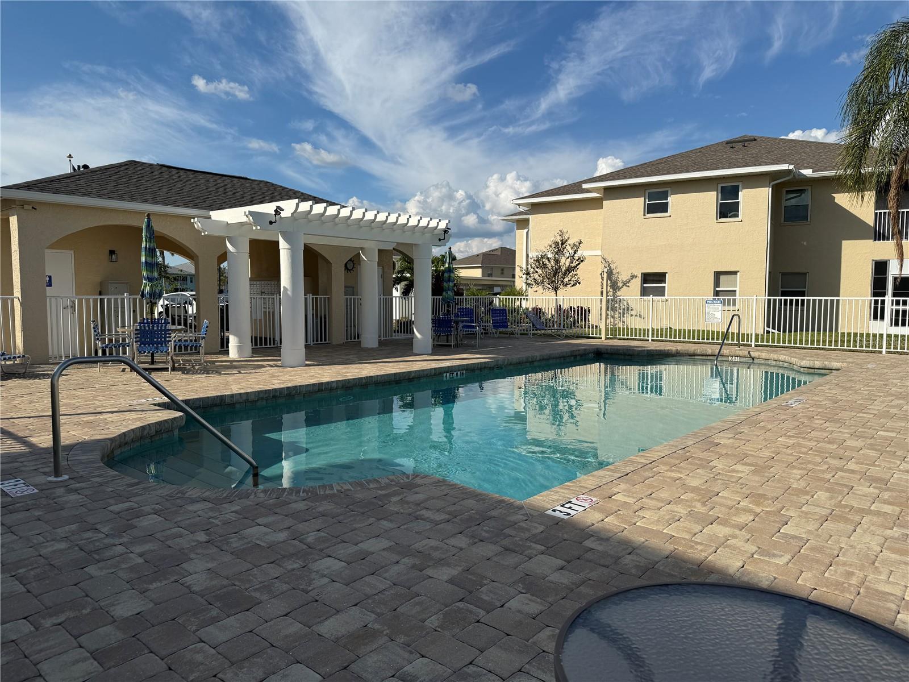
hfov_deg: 71.6
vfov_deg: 56.8
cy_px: 341
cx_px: 454
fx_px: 630
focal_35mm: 24
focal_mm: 6.76
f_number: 1.78
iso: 80
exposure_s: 1/7353
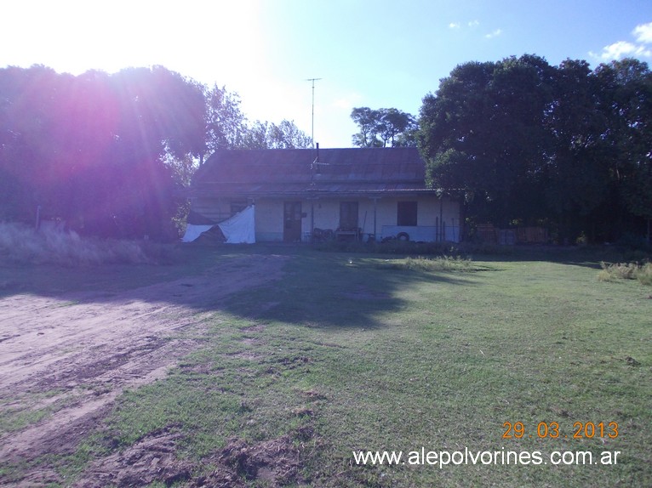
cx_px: 326
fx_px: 527
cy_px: 244
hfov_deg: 63.5
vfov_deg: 49.7
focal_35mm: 28
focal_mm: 4
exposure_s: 1/250
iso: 80
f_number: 5.4
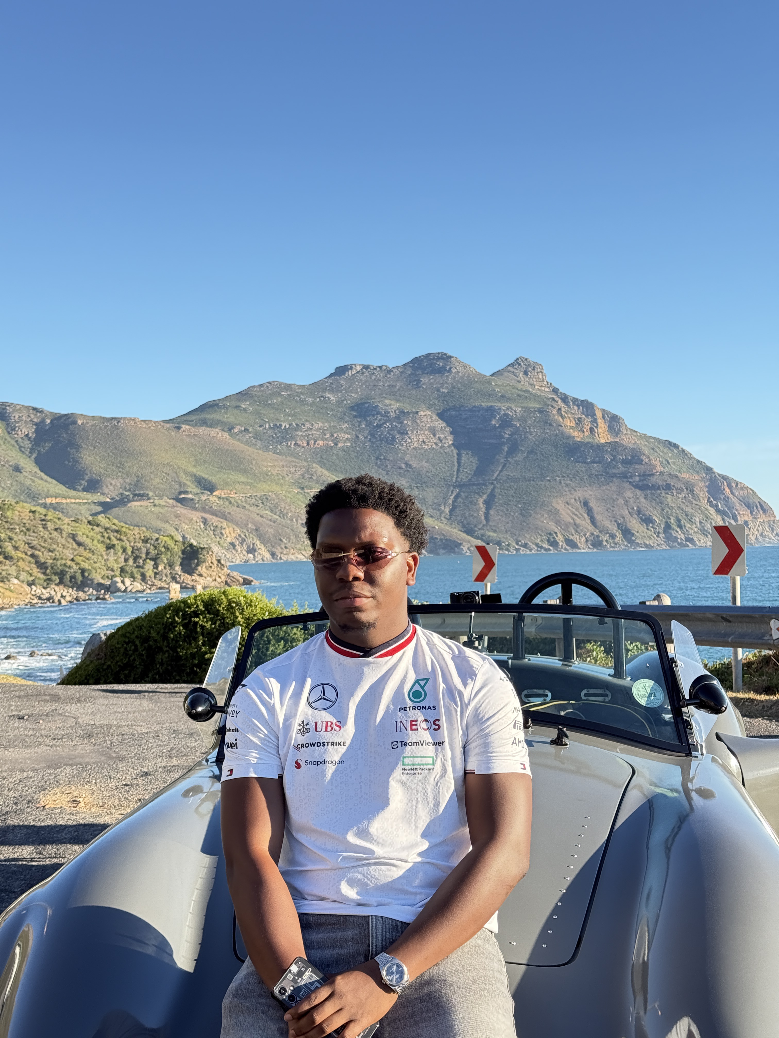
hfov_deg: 30.3
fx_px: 1440
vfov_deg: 39.7
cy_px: 519
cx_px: 390
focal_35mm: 48
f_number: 1.78
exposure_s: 1/1027
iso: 80
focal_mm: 6.76
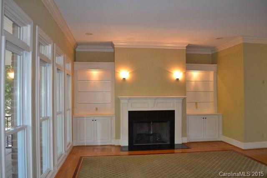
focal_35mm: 27
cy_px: 89
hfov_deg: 67.4
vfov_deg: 48.0
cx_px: 134
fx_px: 200
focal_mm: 18
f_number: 3.5
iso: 720
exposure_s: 1/60
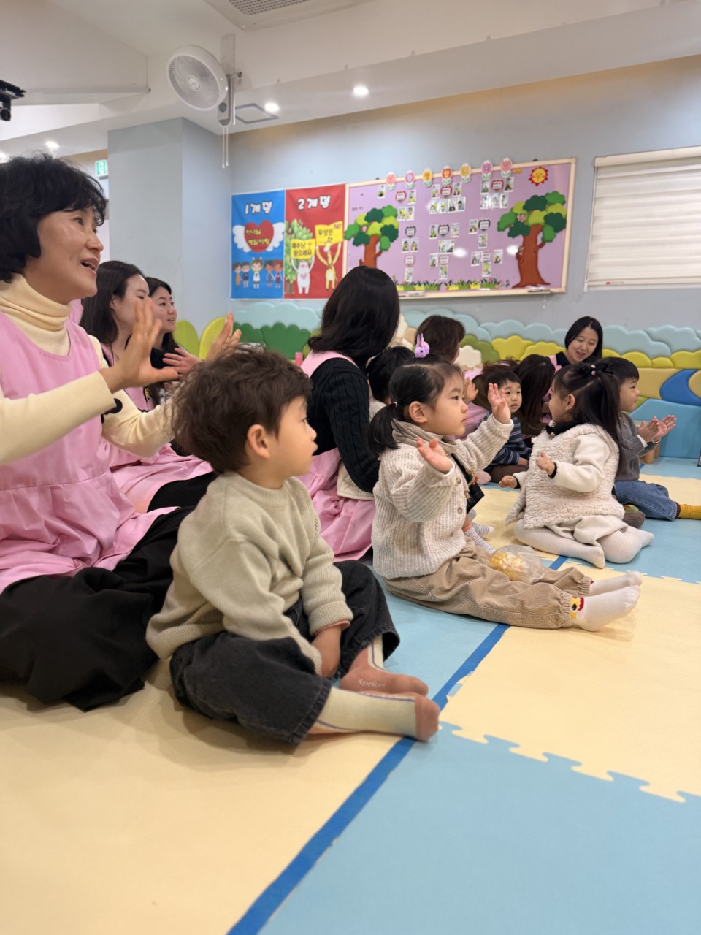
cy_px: 468
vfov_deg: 71.6
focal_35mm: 24
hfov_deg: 56.8
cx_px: 350
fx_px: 648
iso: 200
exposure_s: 1/120
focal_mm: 6.76
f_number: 1.78
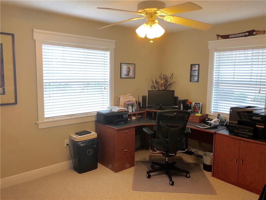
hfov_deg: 63.4
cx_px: 133
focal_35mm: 28
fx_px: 215
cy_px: 100
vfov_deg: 49.7
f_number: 1.8
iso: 25
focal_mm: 3.99
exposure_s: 1/30
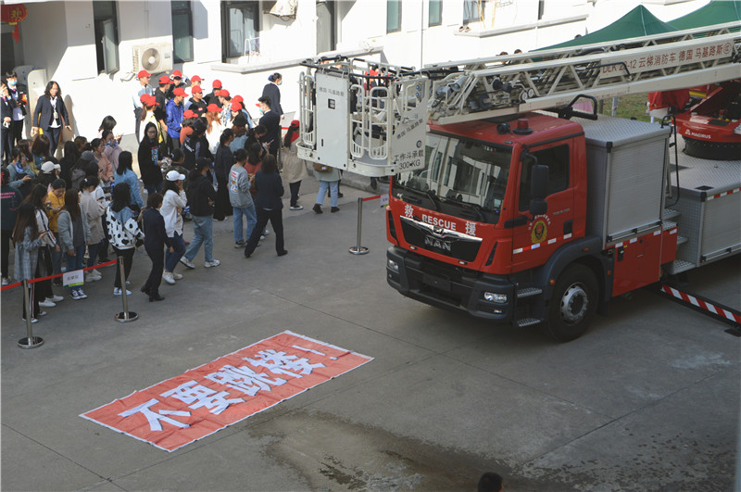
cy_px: 246
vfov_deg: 20.6
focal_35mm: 66
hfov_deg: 30.6
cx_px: 370
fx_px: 1357
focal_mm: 44
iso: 100
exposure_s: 1/200
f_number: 7.1
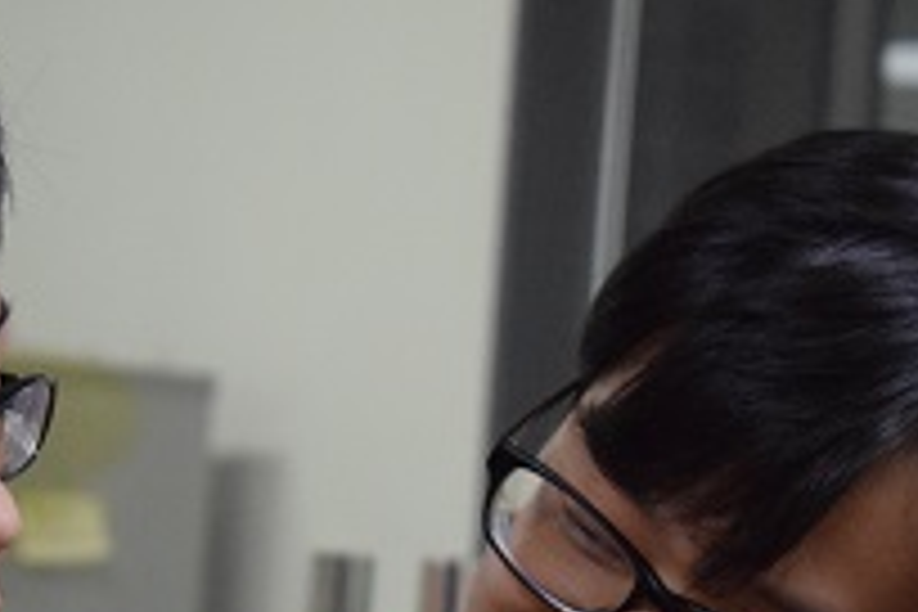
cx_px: -9
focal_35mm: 229
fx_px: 5839
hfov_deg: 8.9
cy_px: 500
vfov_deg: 6.0
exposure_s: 1/60
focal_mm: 52
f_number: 5.6
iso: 3200
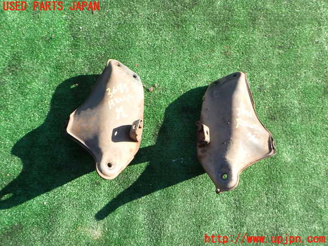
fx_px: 237
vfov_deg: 54.9
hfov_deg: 69.4
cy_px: 123
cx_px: 164
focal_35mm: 25
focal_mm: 4.5
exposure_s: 1/320
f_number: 2.8
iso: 100
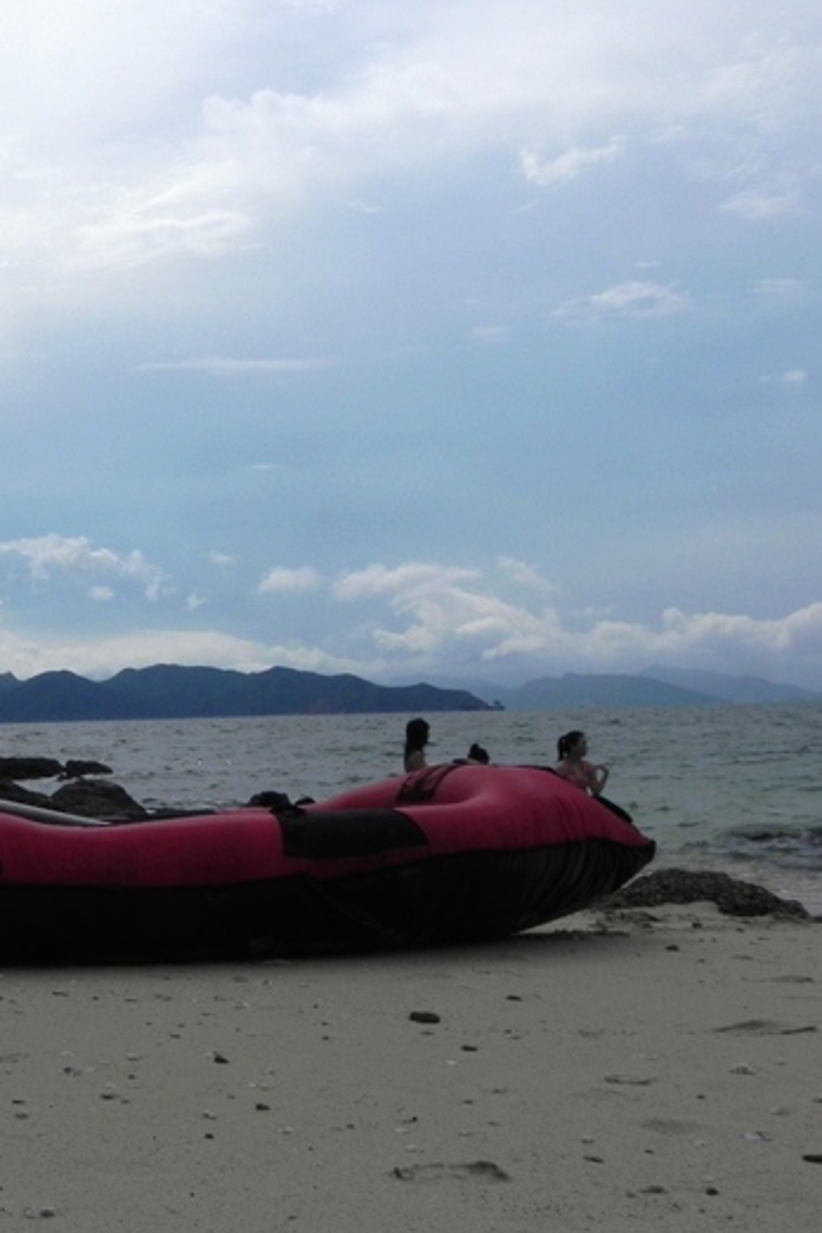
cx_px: 90
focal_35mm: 46
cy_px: 615
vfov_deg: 42.7
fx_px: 1575
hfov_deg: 28.2
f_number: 8
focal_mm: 5.9
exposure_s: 1/1582
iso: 160
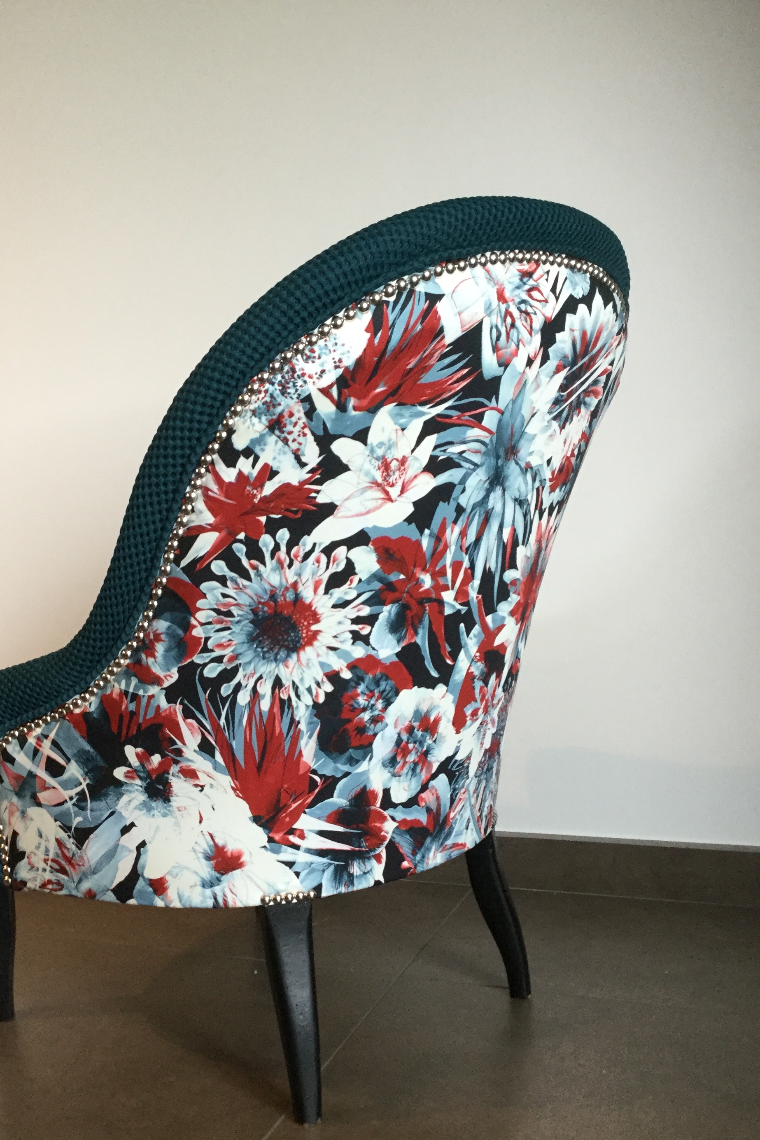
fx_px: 1203
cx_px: 286
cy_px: 671
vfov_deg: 50.4
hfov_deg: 34.9
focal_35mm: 38
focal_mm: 3.3
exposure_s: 1/33
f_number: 2.4
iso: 125
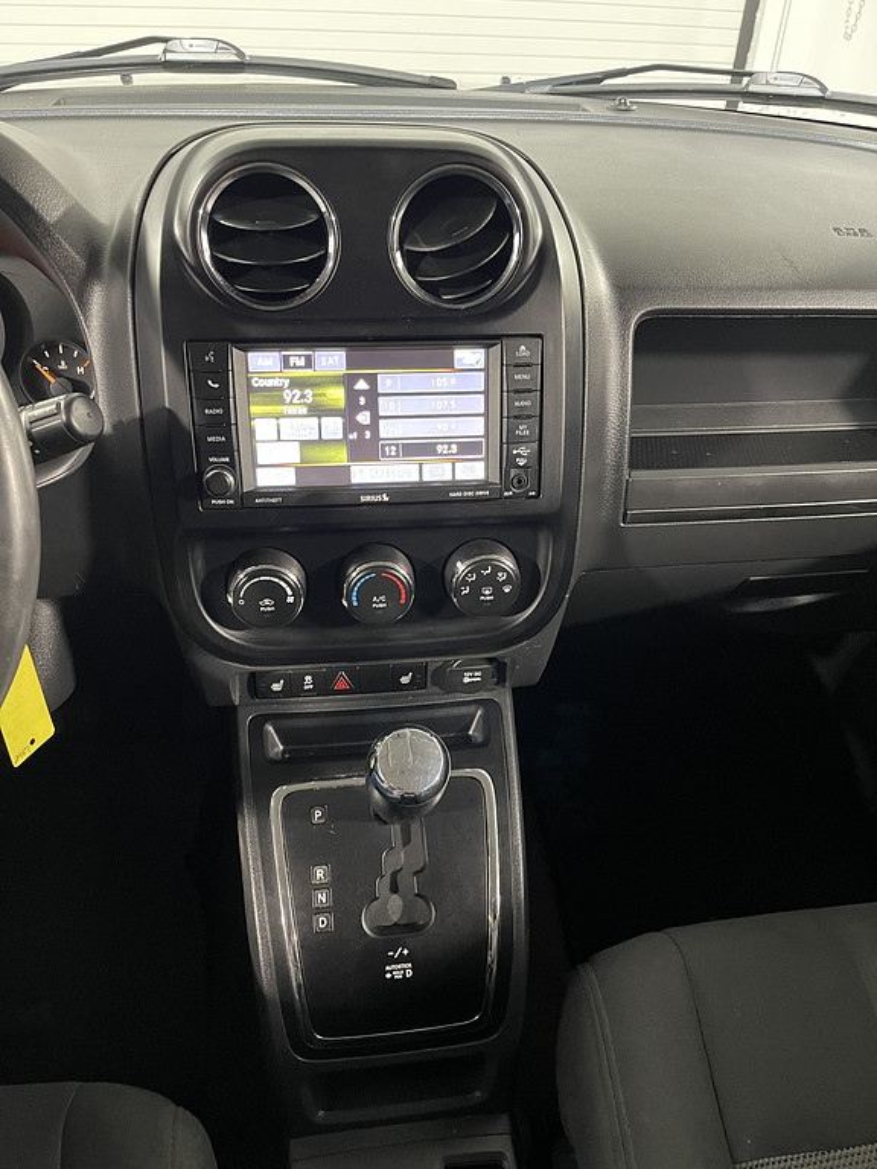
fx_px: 845
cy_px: 584
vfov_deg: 69.4
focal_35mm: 25
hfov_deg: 54.9
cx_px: 438
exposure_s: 1/30
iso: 640
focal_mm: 5.1
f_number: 1.6
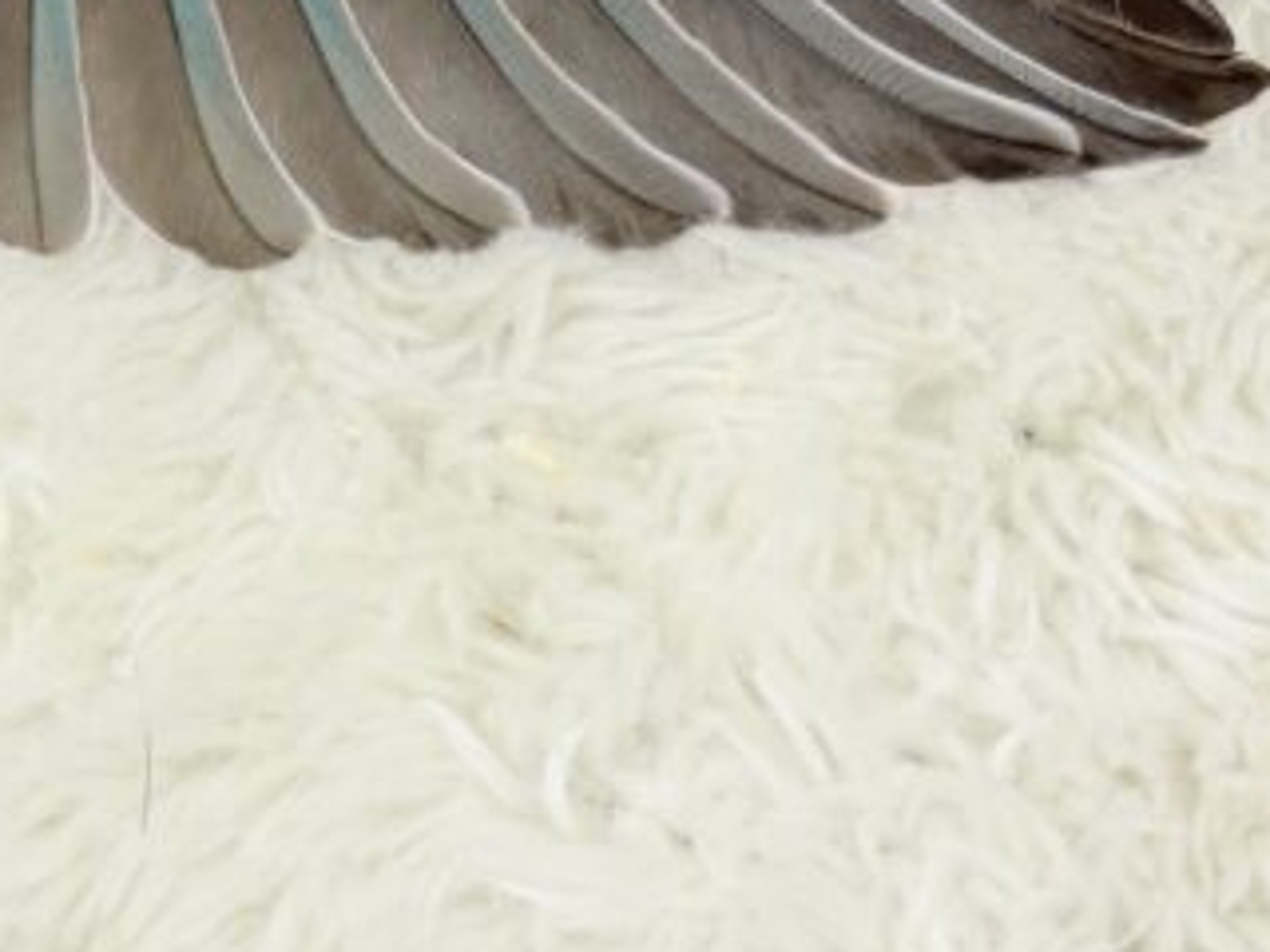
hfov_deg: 18.6
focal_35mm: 104
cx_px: 171
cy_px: 83
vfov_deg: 14.1
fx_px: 3816
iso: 40
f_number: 1.6
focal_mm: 5.96
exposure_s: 1/50
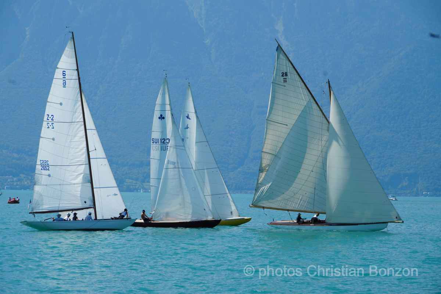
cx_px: 220
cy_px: 147
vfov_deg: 9.9
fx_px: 1703
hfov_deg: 14.8
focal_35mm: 139
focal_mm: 139
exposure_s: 1/250
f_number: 9
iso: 100
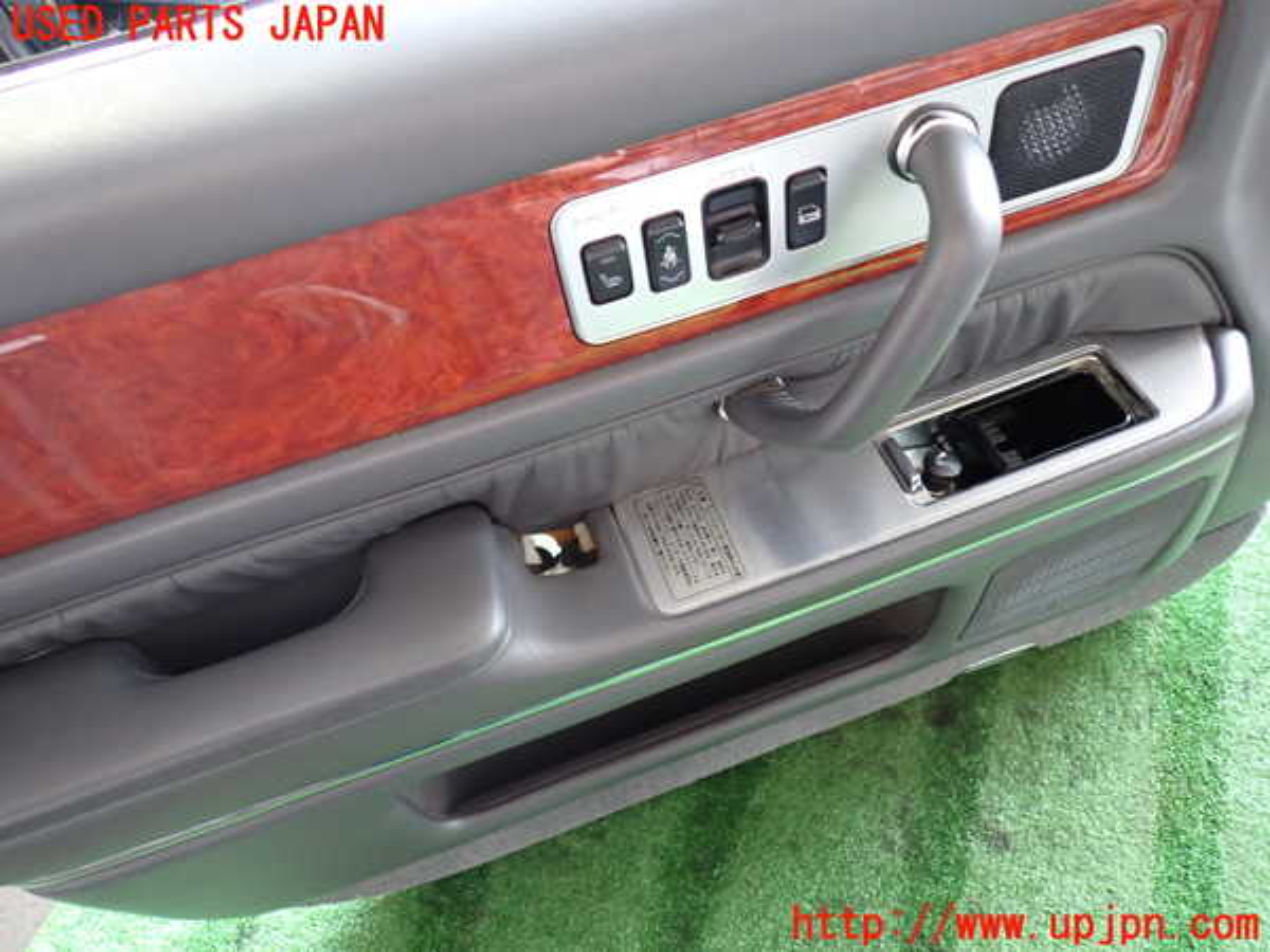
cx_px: 635
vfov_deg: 54.9
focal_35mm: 25
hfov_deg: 69.4
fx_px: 917
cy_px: 476
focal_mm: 4.5
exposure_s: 1/30
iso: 320
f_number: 2
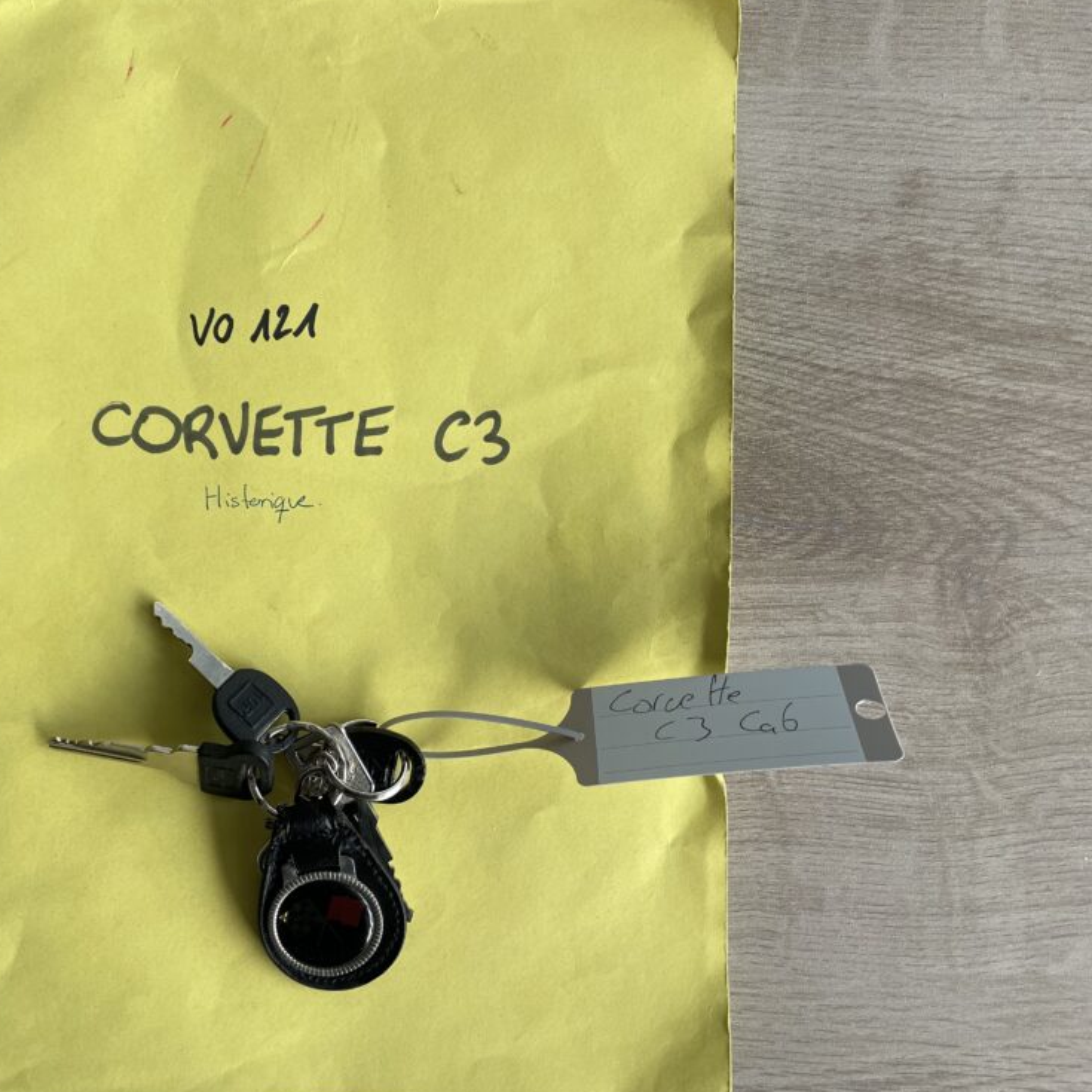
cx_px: 334
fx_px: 1142
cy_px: 530
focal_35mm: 32
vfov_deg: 51.1
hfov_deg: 49.9
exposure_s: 1/121
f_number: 1.6
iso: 64
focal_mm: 4.2
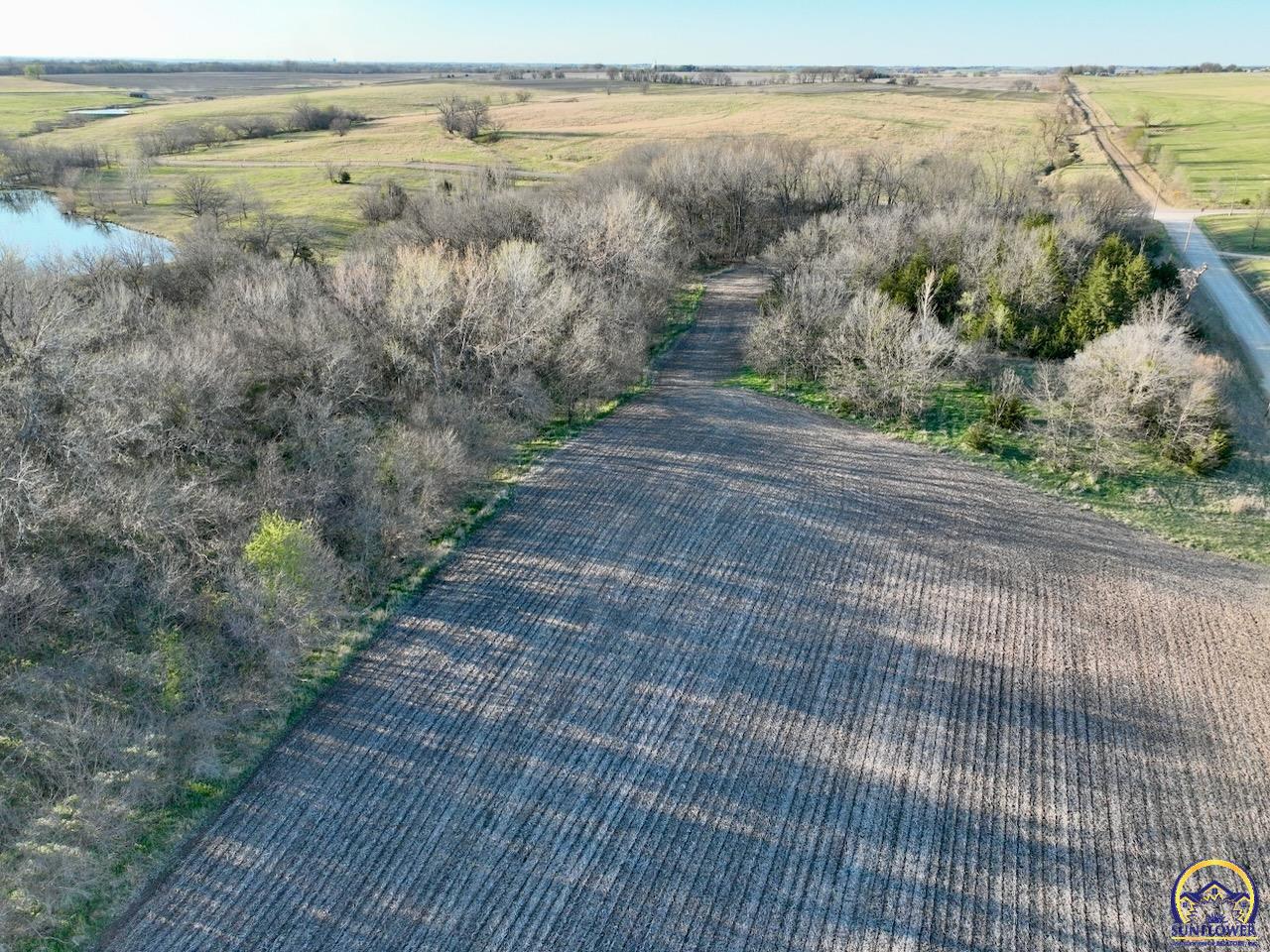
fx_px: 881
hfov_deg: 71.6
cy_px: 476
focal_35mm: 24
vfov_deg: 56.8
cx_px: 635
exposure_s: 1/1000
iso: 400
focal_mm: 12.29
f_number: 2.8
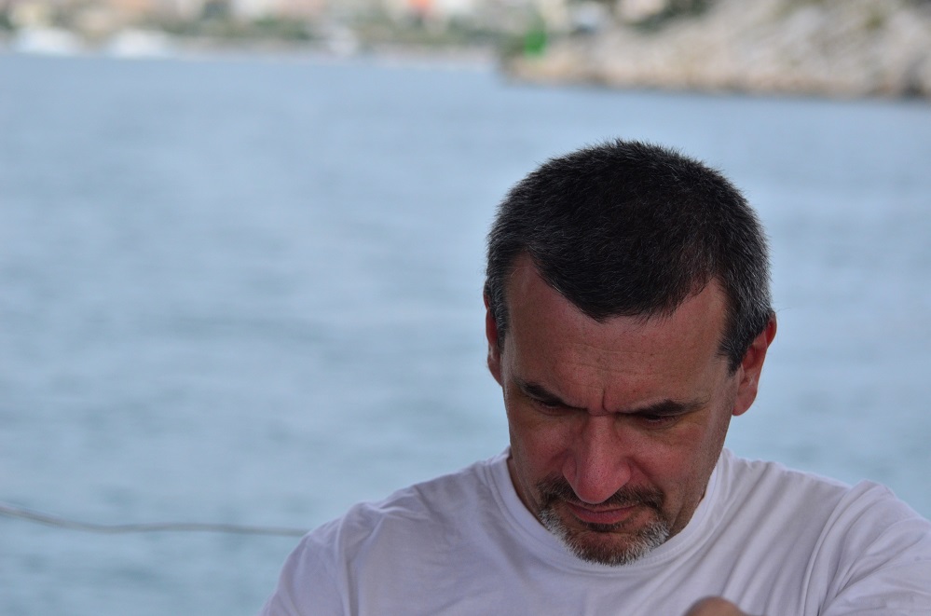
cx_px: 466
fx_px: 2709
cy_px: 308
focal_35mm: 105
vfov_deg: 13.0
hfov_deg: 19.5
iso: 800
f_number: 4.5
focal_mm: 70
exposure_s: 1/4000
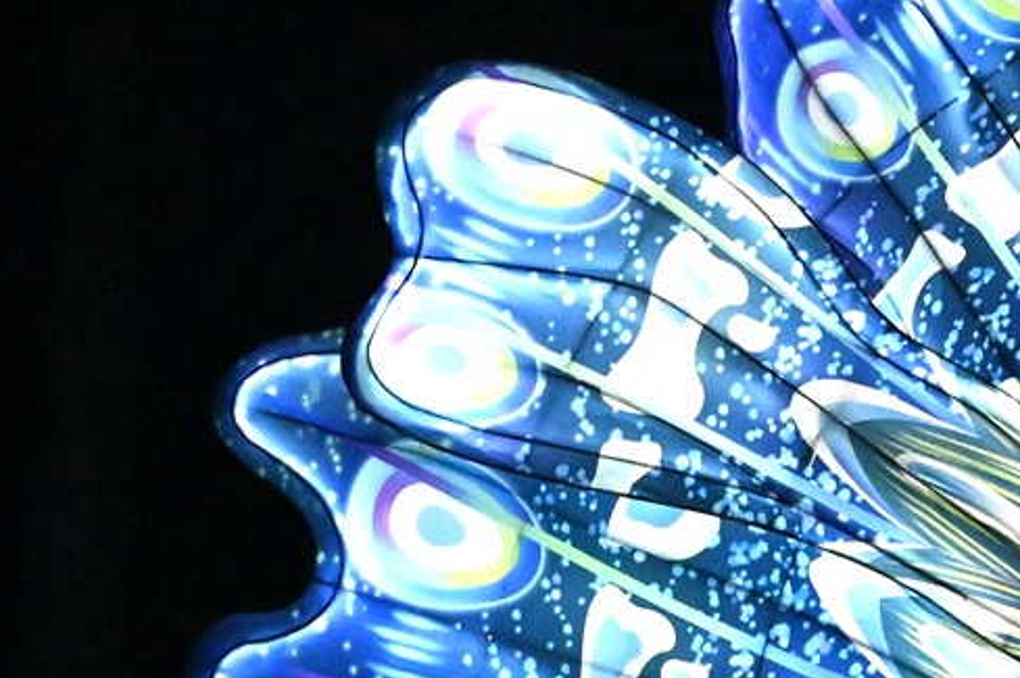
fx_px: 5095
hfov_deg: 11.3
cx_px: 1037
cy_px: 1099
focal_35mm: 180
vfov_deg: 7.4
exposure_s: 1/2000
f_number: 4
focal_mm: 44
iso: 8000
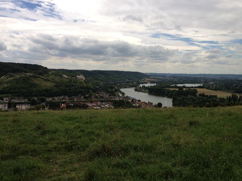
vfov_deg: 40.7
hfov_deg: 52.6
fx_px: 245
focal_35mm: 35
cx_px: 121
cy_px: 90
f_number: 2.4
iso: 50
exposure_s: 1/2632
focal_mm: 4.28
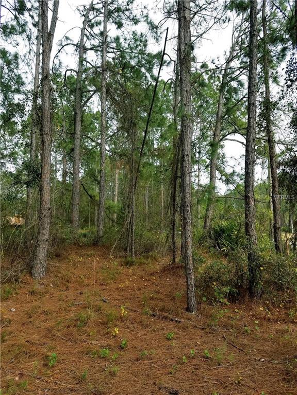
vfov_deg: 67.3
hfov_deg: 53.1
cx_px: 148
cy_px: 198
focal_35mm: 26
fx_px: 297
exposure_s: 1/624
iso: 50
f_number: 1.7
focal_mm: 4.2
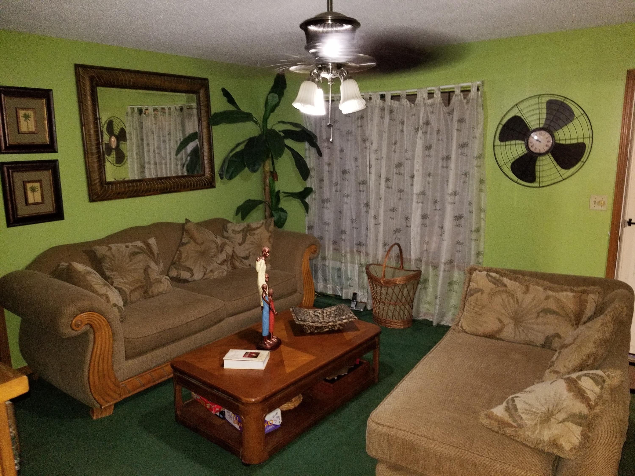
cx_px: 318
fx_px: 477
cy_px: 238
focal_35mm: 26
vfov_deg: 53.1
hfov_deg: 67.3
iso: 320
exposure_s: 1/10
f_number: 1.7
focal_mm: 4.25
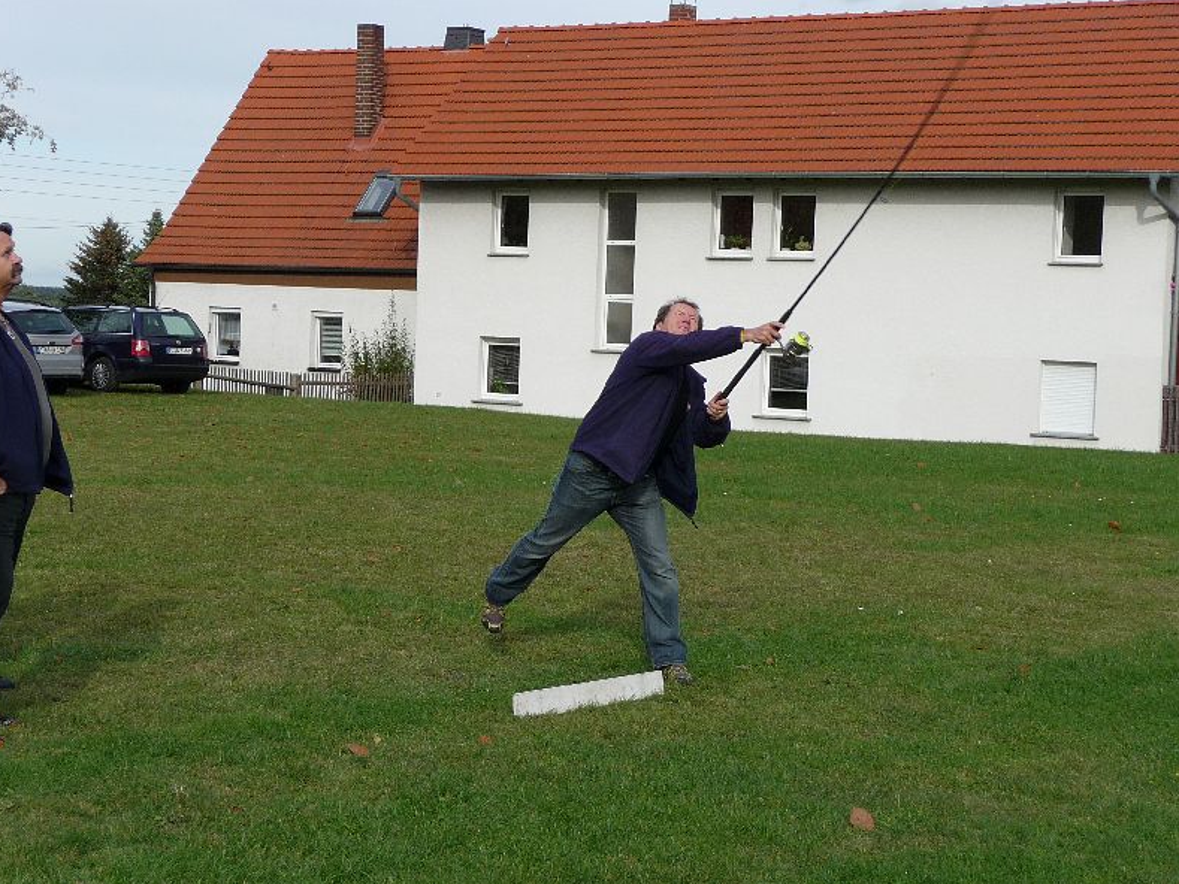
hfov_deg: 26.7
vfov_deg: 20.2
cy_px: 443
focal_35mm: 73
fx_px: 2487
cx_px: 583
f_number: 4.6
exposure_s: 1/400
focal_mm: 12.2
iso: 100
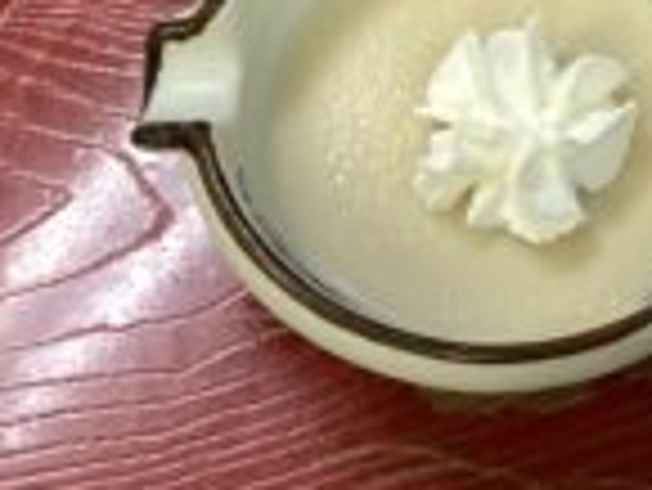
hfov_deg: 24.0
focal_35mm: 80
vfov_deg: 18.4
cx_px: 519
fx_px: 1508
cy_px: 164
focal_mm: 3.3
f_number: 2.4
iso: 160
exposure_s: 1/60
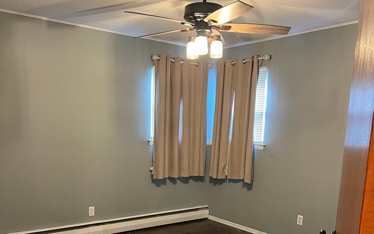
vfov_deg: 33.4
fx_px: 377
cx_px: 187
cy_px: 189
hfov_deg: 52.7
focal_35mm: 37
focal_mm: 5.7
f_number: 1.5
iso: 500
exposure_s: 1/60
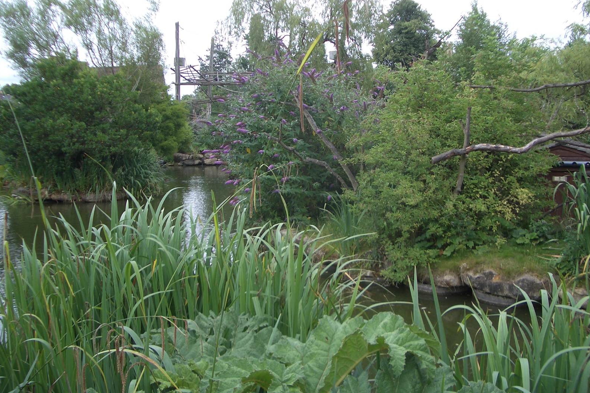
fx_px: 606
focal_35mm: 37
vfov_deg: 35.9
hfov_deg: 51.9
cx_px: 298
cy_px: 175
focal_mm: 5.8
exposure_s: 1/400
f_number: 2.6
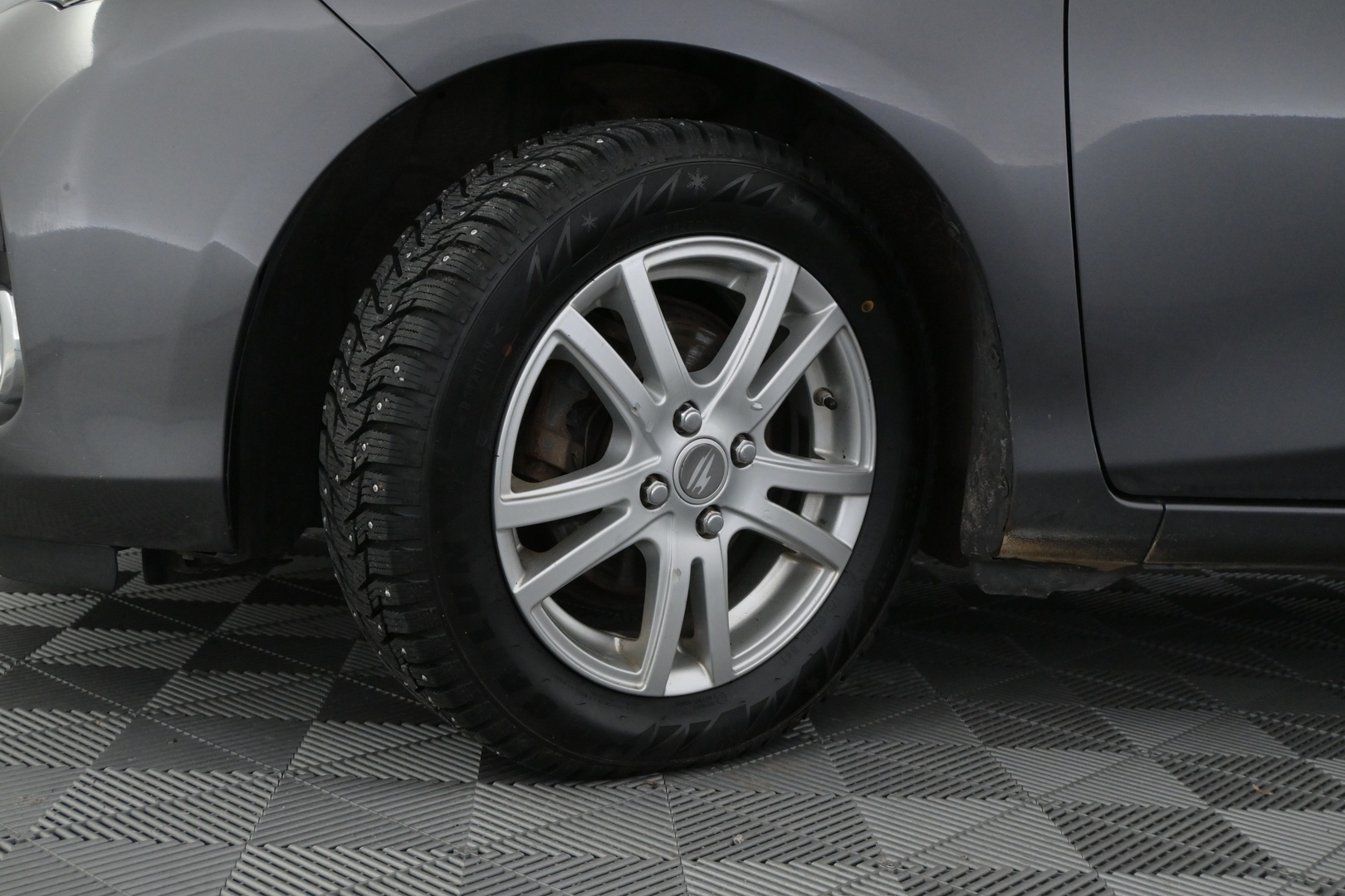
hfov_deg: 47.2
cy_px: 448
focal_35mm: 41
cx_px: 672
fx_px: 1541
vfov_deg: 32.4
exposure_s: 1/125
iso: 2500
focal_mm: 27.5
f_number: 5.6
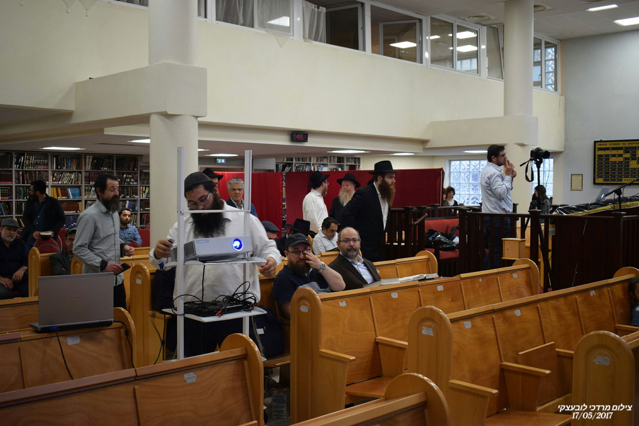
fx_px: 693
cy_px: 213
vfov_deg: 34.2
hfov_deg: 49.5
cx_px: 320
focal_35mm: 39
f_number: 4
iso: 800
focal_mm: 26
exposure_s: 1/60
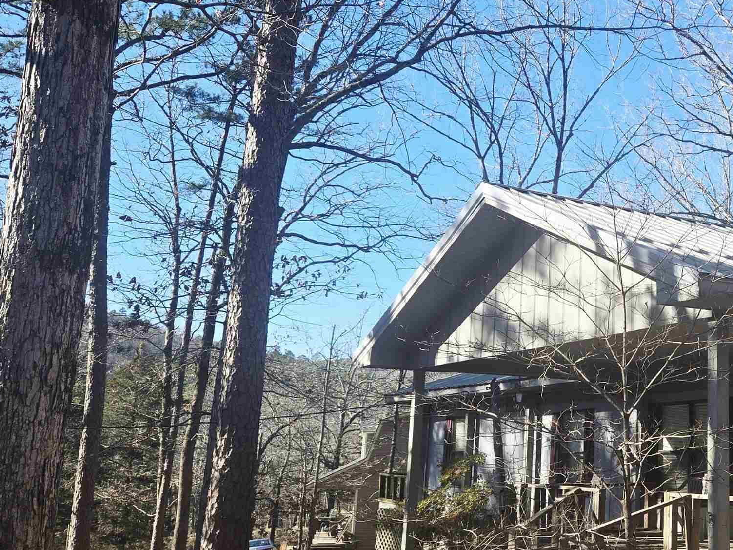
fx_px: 995
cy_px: 255
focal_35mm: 47
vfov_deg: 30.9
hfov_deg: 37.4
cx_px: 679
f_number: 1.8
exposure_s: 1/667
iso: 25
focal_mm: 5.4
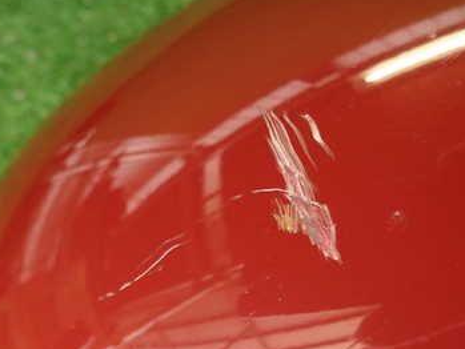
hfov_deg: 43.2
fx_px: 578
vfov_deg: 33.6
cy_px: 197
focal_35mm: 43
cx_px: 314
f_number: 2
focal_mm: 4.5
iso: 200
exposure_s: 1/50
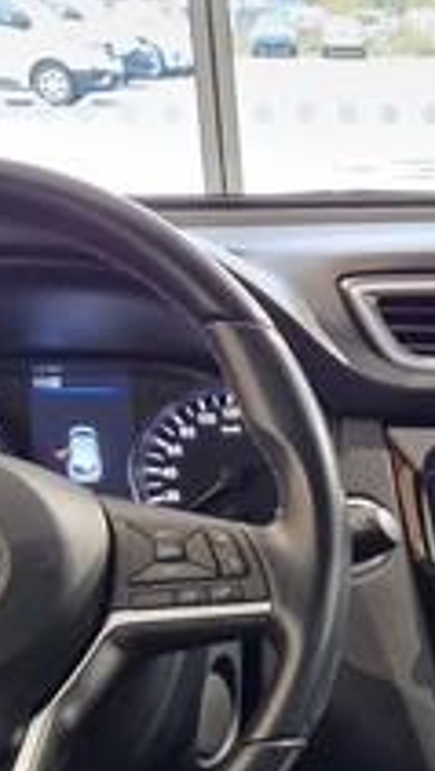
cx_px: 567
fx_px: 1555
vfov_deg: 25.7
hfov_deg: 15.2
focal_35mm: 76
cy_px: 855
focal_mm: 5.4
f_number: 1.8
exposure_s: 1/50
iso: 640
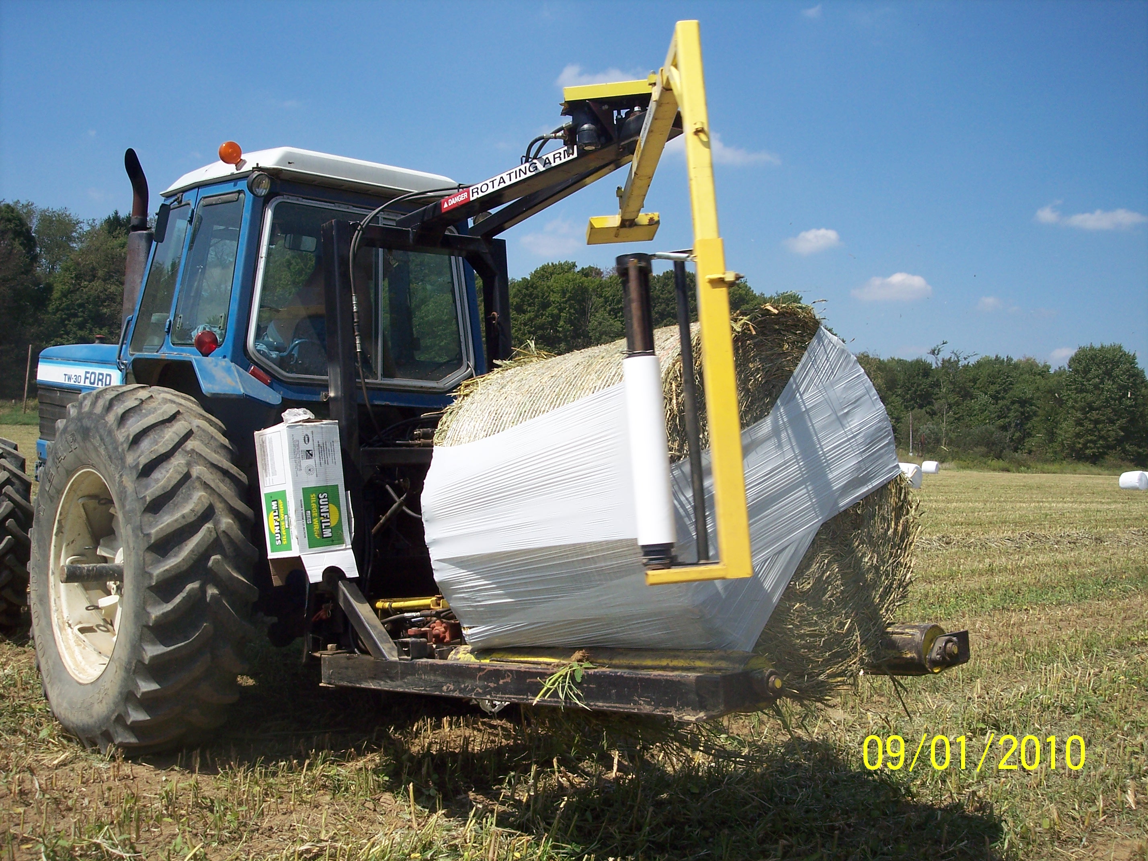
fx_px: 1293
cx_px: 574
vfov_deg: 36.8
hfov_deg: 47.9
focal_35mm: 39
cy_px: 430
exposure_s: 1/500
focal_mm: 8
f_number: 5.6
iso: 100
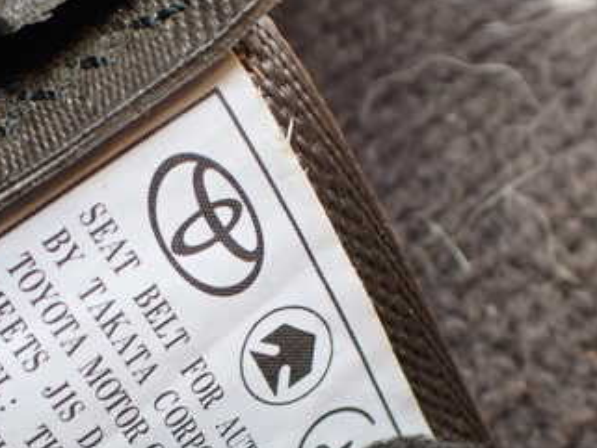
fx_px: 966
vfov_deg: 25.4
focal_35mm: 56
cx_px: 177
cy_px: 398
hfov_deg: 33.9
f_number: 2.3
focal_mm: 5.4
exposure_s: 1/125
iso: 320
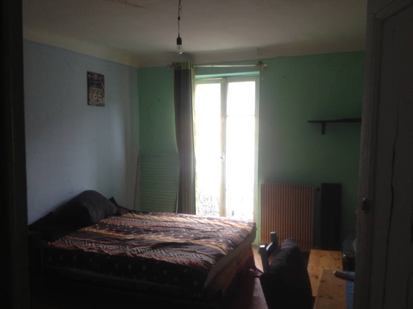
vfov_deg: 40.7
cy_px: 154
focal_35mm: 35
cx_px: 206
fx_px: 417
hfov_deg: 52.6
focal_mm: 4.28
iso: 80
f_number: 2.4
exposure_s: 1/20
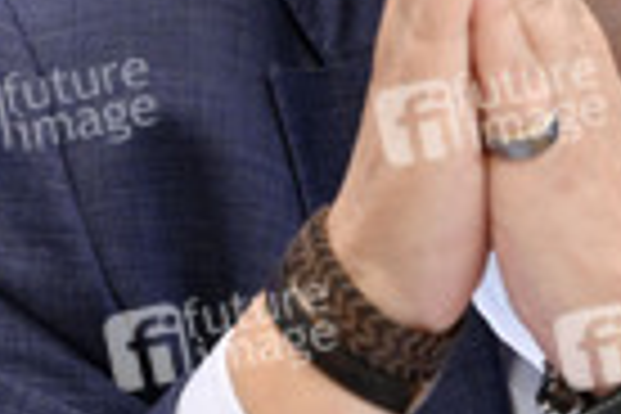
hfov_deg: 4.4
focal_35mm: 473
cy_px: -225
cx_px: 551
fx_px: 8159
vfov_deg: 2.9
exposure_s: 1/500
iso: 4000
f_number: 6.3
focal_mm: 145
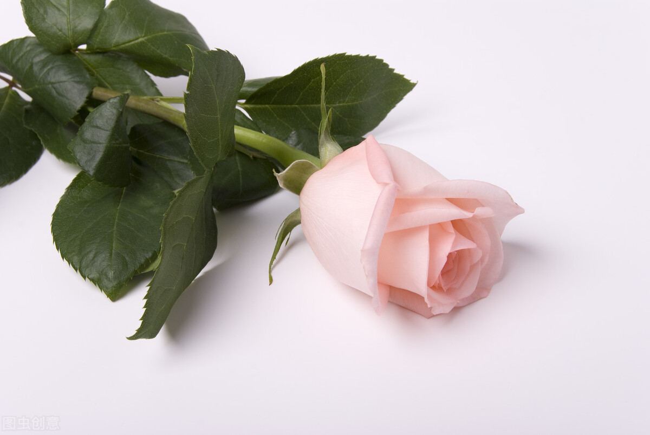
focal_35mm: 66
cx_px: 325
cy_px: 218
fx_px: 1193
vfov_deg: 20.7
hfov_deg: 30.5
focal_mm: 44
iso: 100
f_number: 11
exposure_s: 1/125
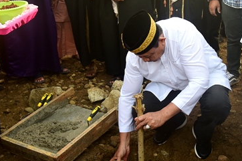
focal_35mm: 53
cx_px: 169
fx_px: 356
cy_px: 70
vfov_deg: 25.5
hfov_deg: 37.0
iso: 1000
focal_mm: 24
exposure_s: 1/125
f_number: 4
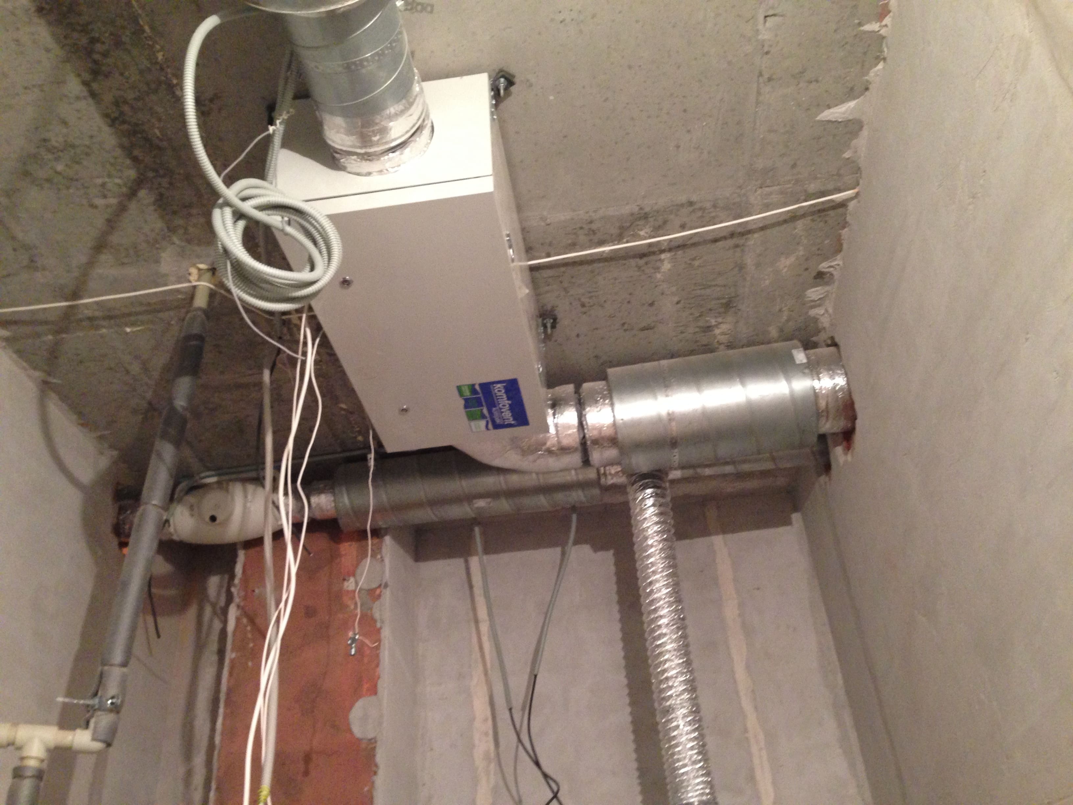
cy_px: 402
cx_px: 536
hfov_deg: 55.4
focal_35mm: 33
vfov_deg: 42.9
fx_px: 1023
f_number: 2.4
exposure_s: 1/20
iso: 250
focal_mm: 4.12
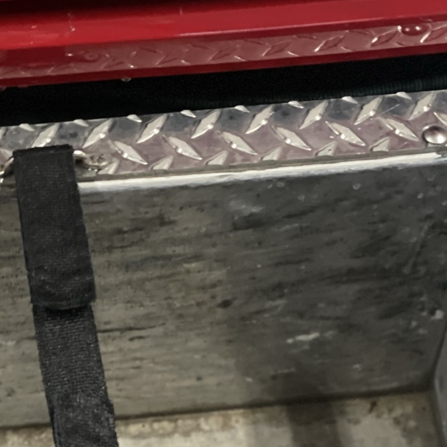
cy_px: 306
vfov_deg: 15.0
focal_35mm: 116
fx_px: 1695
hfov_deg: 14.9
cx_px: 99
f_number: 2
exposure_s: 1/20
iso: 500
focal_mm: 6
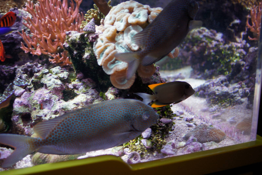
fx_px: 328
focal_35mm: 45
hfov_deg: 43.6
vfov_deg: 29.9
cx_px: 131
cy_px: 88
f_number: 2.8
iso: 250
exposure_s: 1/125
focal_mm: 30
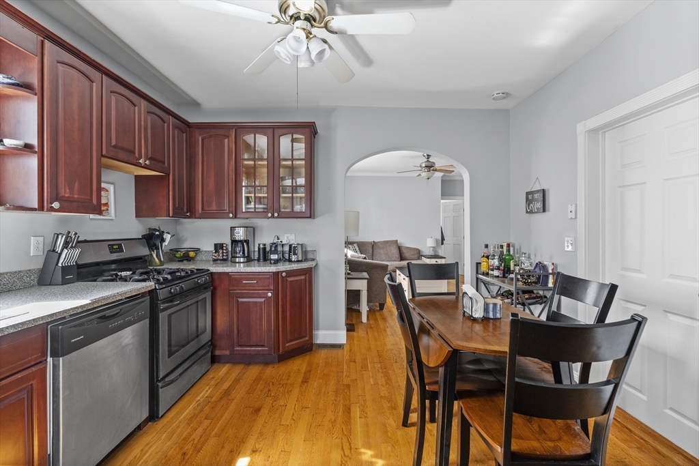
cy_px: 233
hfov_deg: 96.7
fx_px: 311
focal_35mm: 16
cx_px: 350
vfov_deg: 73.8
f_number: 7.1
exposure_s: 1/1.67
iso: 320
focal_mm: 16
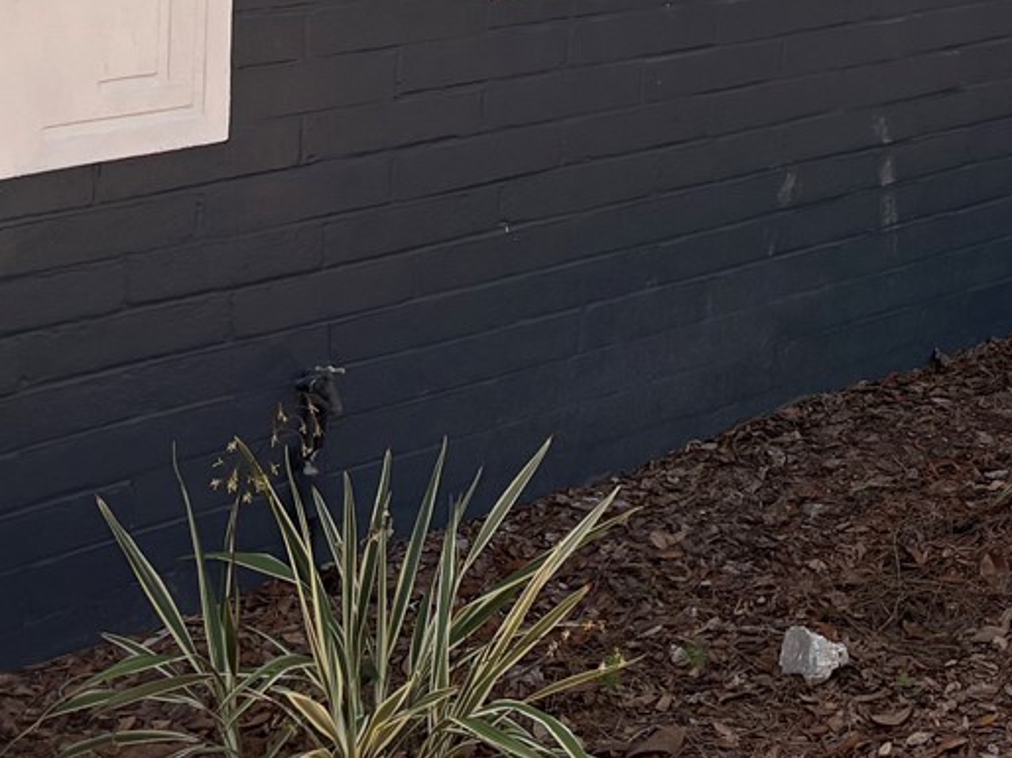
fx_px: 2367
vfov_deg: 16.9
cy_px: -276
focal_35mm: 81
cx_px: 1071
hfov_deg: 22.9
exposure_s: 1/801
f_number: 1.6
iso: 64
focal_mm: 5.96
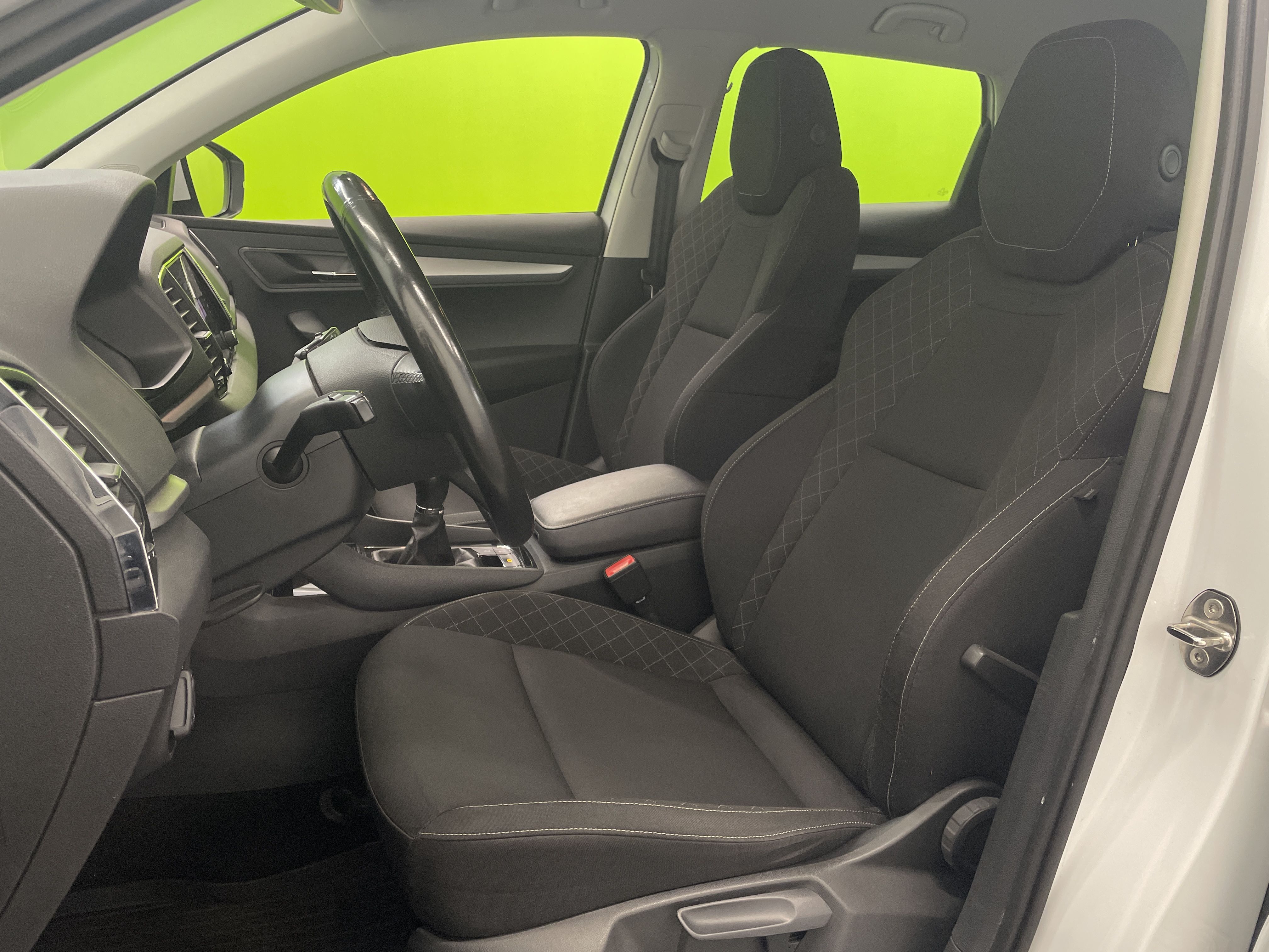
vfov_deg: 53.1
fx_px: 953
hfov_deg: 67.3
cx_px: 634
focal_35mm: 26
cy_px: 476
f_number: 1.6
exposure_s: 1/100
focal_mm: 4.2
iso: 125
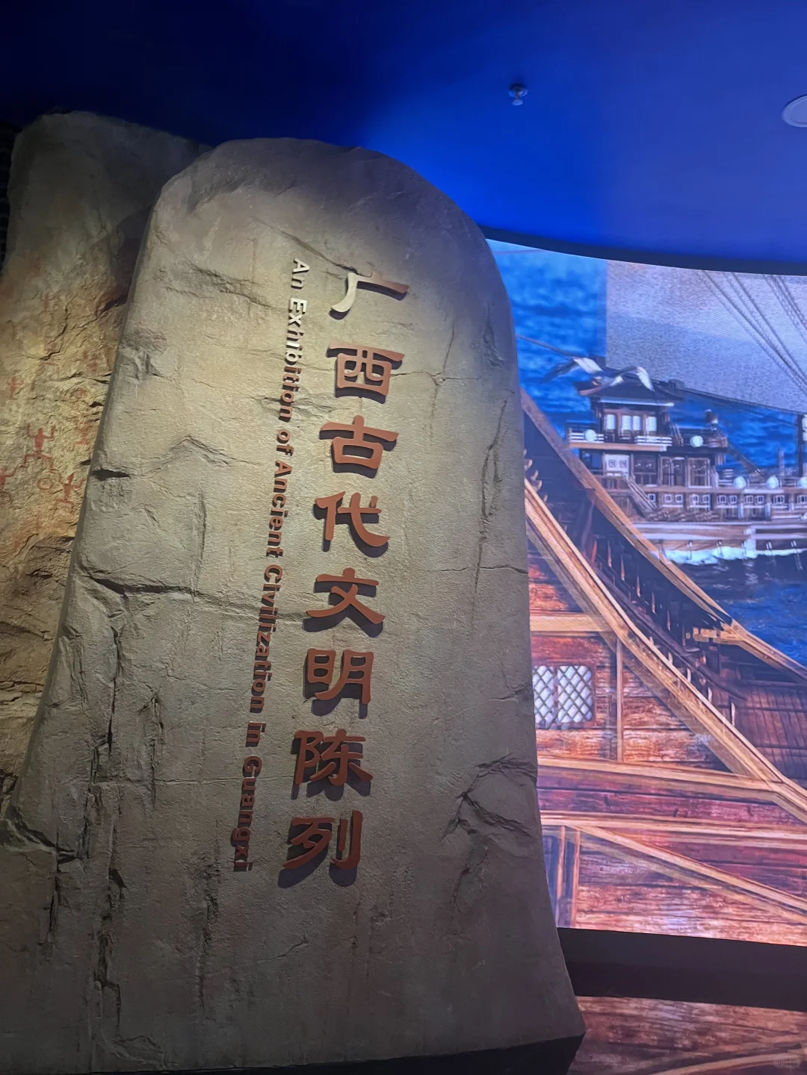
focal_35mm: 26
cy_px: 538
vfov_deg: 67.3
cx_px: 404
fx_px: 808
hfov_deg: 53.1
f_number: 1.6
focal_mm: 5.1
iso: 250
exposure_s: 1/60
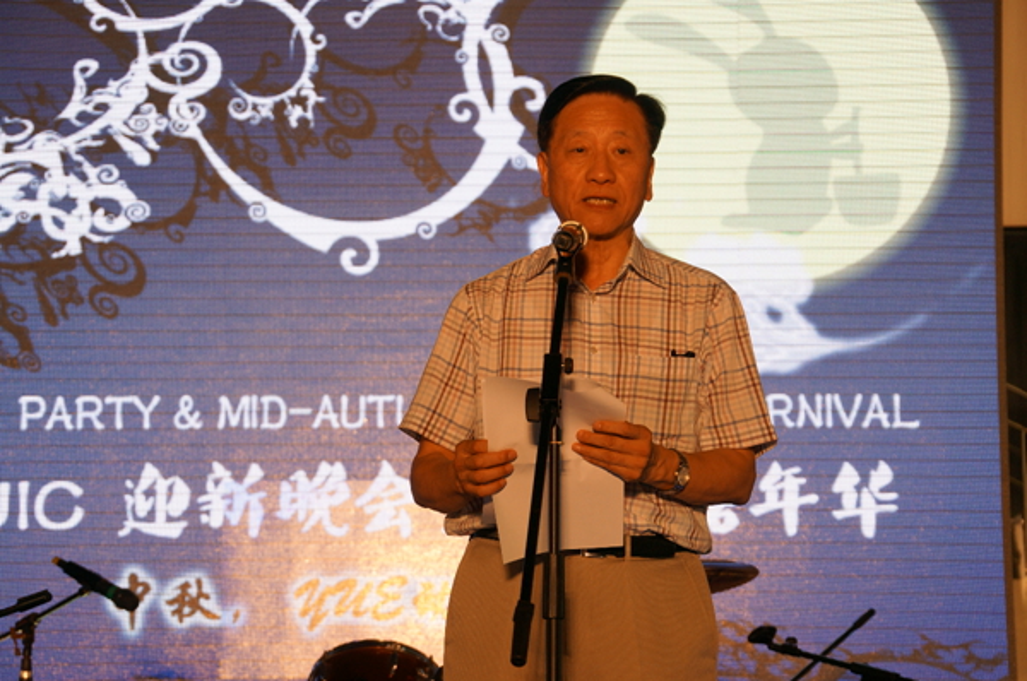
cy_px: 340
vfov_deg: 11.2
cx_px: 514
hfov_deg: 16.9
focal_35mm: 122
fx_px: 3461
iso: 320
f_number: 5.6
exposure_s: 1/160
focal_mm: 81
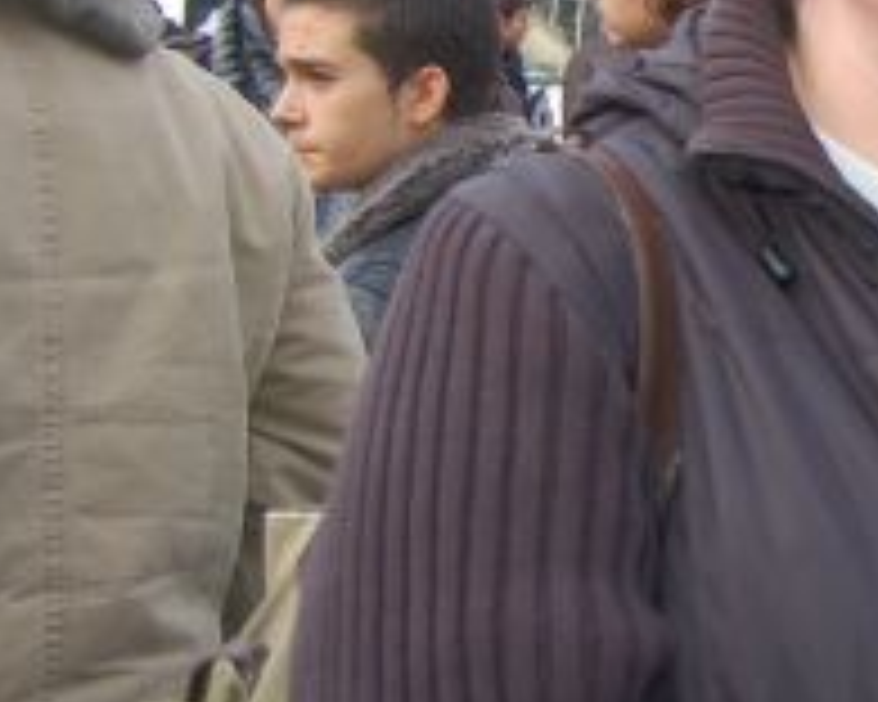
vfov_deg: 18.4
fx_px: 2157
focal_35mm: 83
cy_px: 158
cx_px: 1396
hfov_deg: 19.4
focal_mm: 18
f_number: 4
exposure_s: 1/500
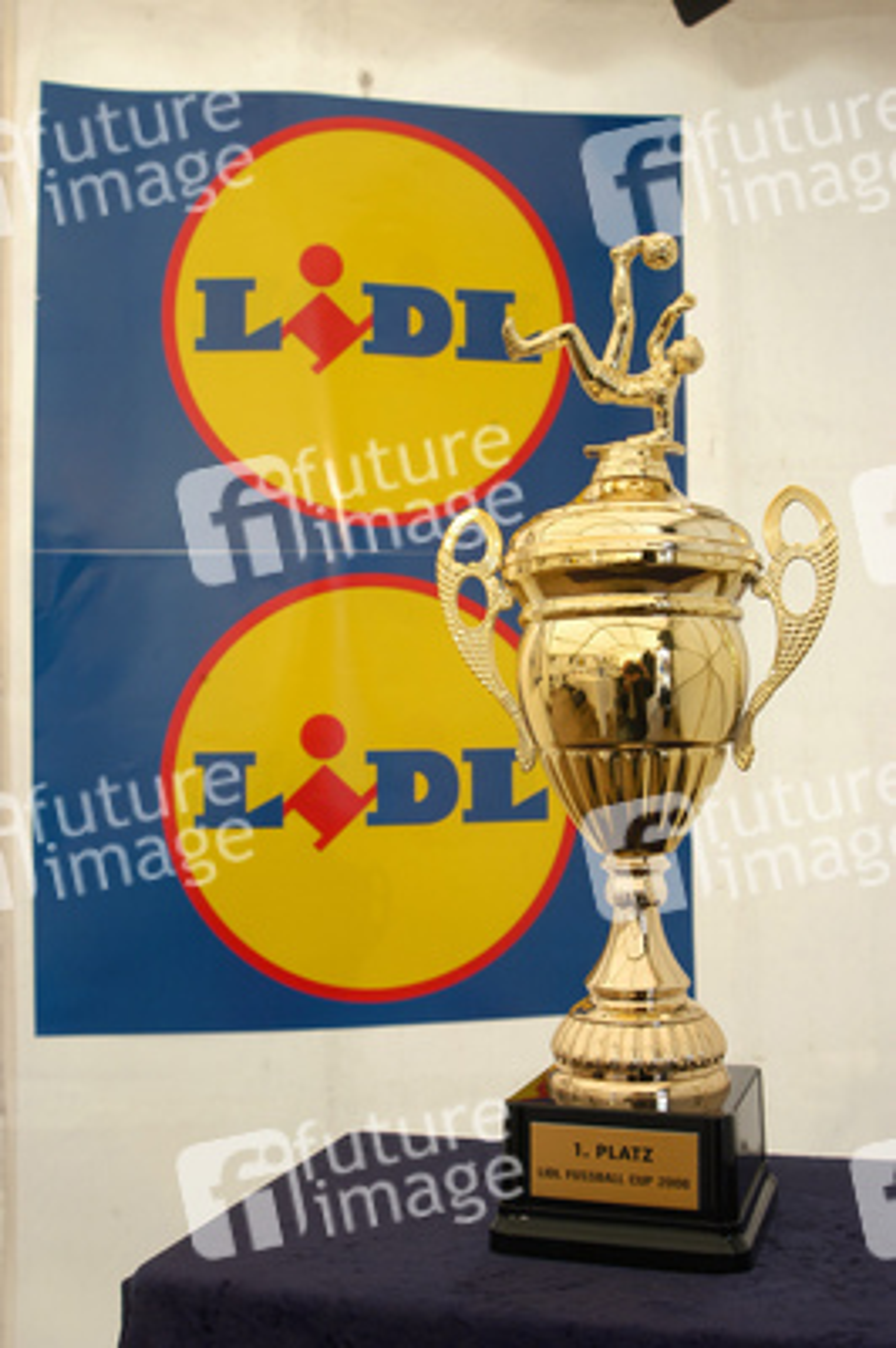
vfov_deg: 53.2
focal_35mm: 36
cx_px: 448
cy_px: 674
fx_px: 1346
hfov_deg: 36.8
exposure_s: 1/80
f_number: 7.1
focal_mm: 24
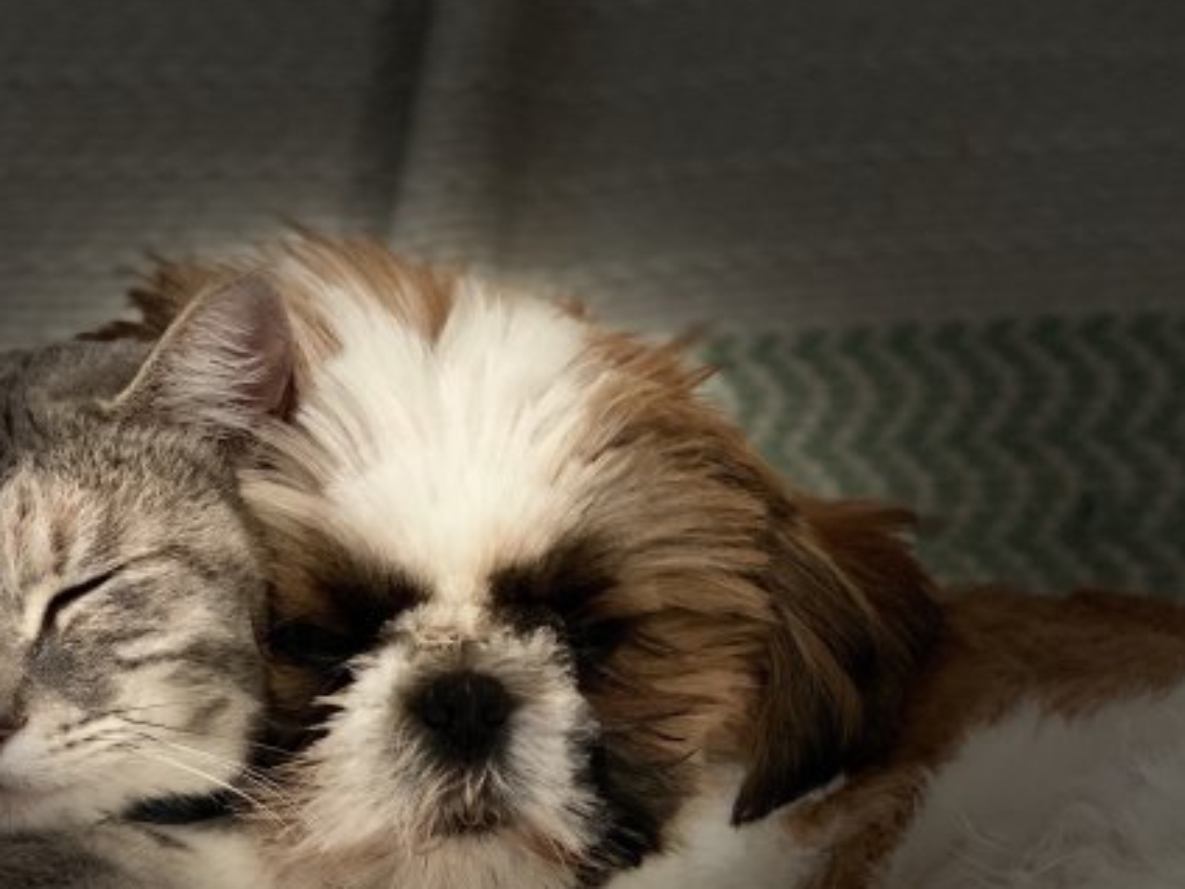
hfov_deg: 25.8
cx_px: 394
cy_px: 580
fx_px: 2567
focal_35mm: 75
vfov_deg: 19.6
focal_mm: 6
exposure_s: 1/35
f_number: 2
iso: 400
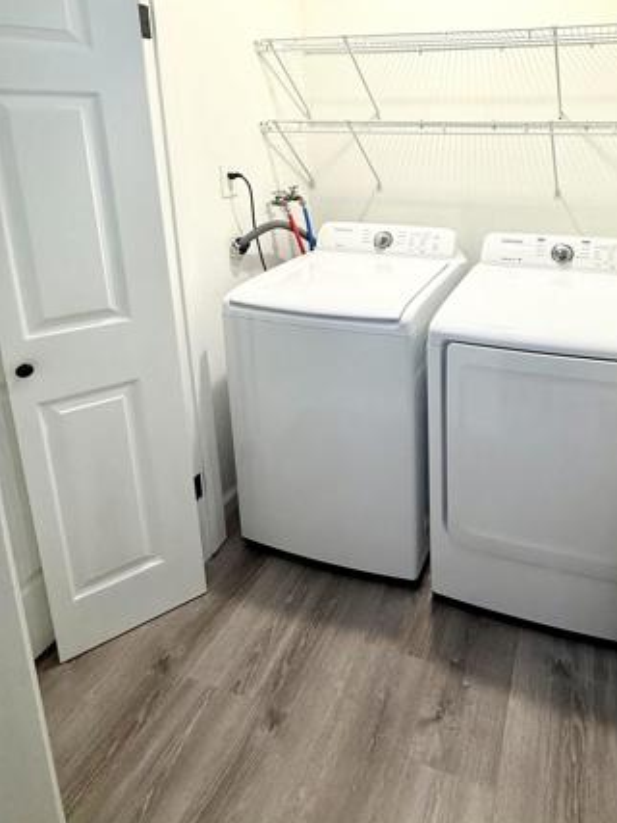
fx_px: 499
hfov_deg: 60.1
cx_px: 461
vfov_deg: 74.5
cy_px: 227
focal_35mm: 21
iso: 80
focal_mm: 2.22
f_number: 2.2
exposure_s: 1/120
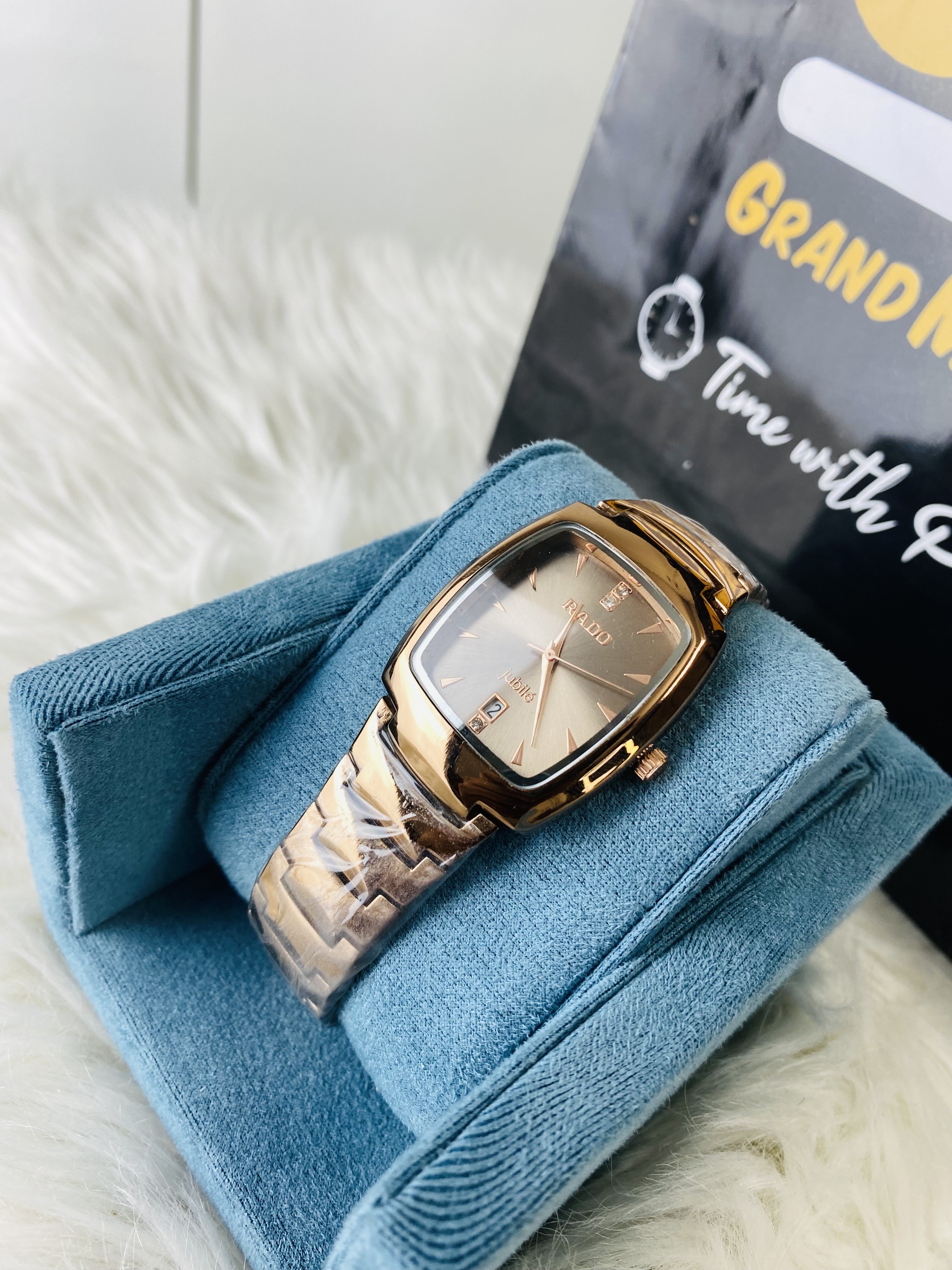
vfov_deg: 69.4
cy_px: 635
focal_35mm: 25
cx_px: 476
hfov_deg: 54.9
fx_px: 917
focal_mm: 4.25
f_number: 1.8
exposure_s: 1/100
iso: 40
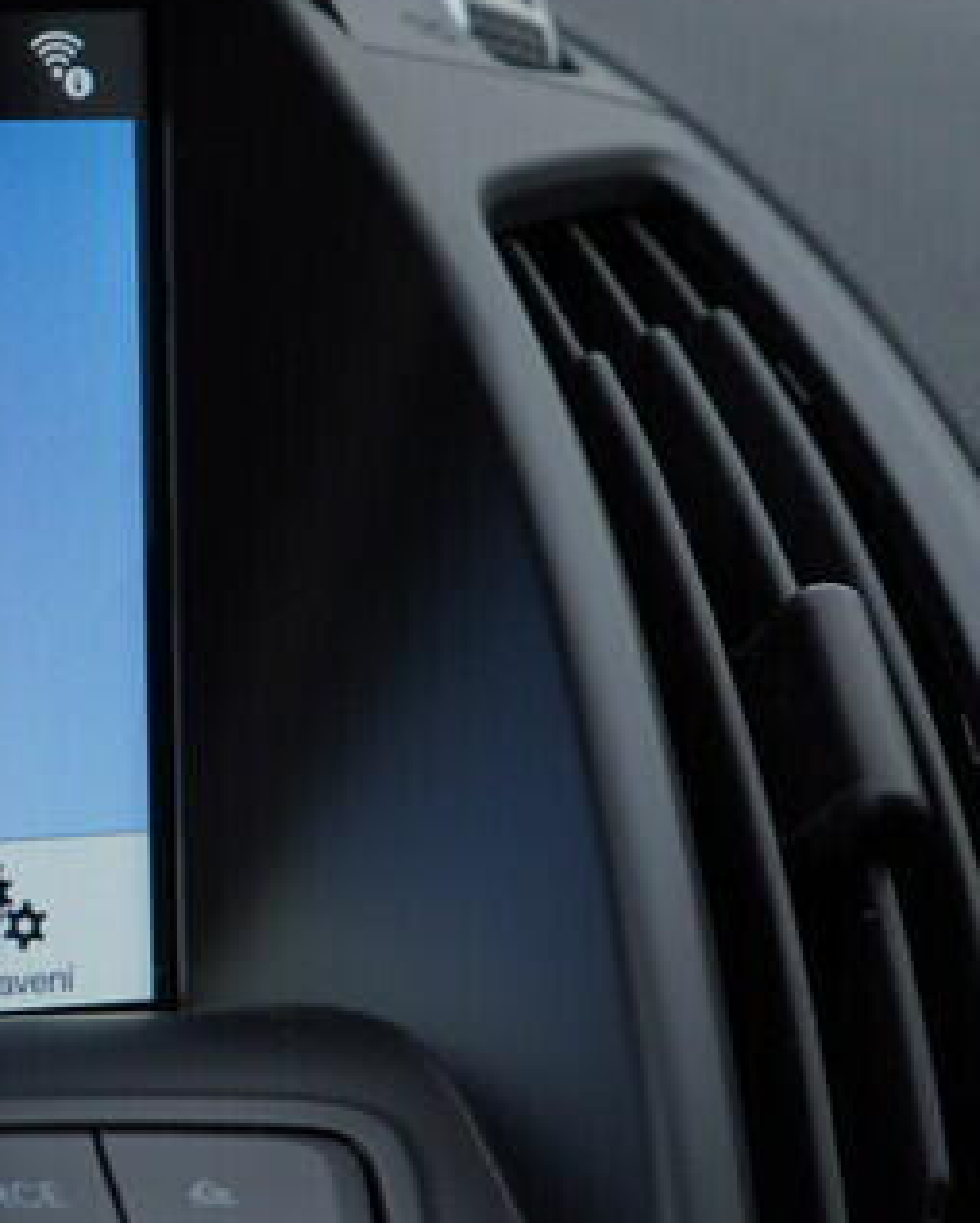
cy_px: 704
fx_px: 3948
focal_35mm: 109
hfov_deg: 13.2
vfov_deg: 17.6
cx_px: -594
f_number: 4.5
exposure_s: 1/100
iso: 125
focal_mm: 24
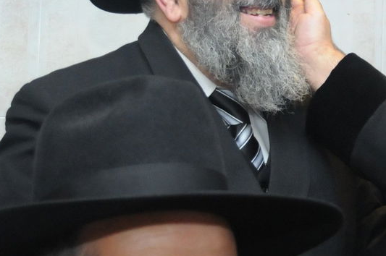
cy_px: 5
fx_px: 1224
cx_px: 477
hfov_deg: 17.0
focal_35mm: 114
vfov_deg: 11.8
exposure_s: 1/100
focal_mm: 29
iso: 1600
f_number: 4.5
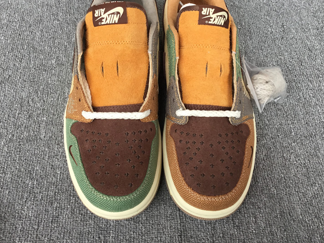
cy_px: 94
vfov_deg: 36.7
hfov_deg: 47.8
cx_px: 172
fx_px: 365
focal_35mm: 39
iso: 50
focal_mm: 3.3
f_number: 2.4
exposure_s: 1/100
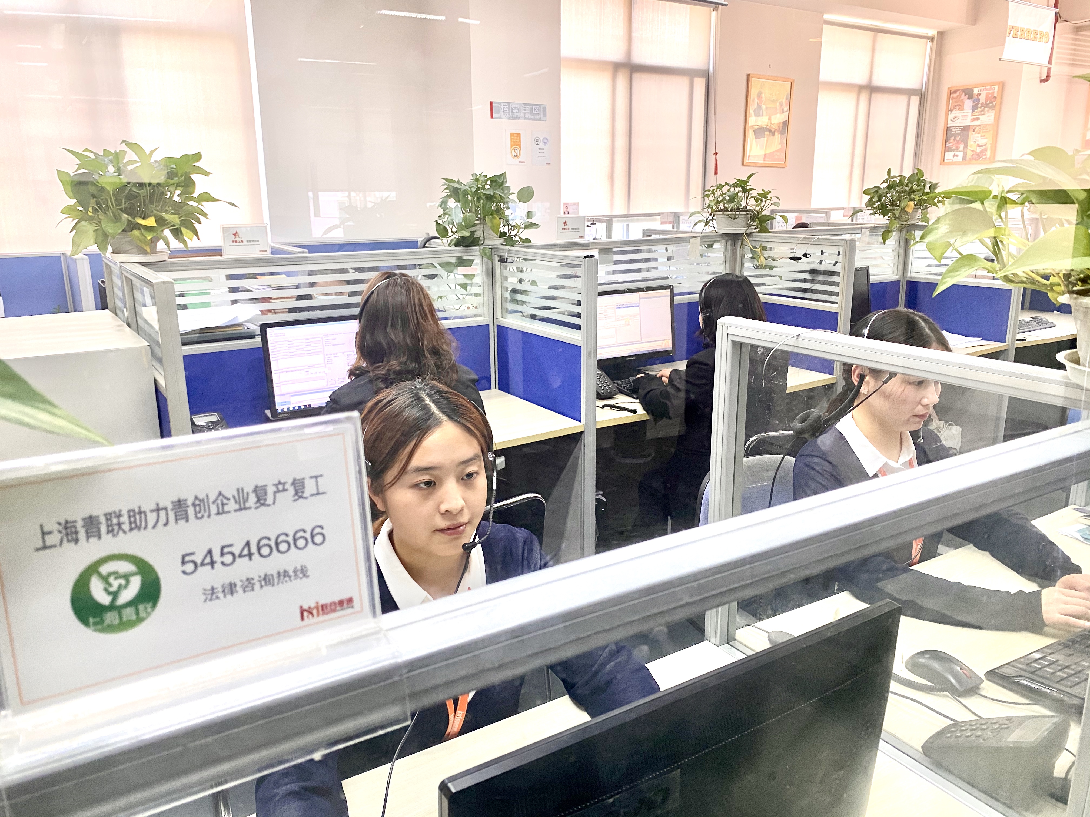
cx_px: 545
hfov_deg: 67.3
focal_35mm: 26
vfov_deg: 53.1
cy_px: 408
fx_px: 819
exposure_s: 1/50
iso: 160
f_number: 1.8
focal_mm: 4.25
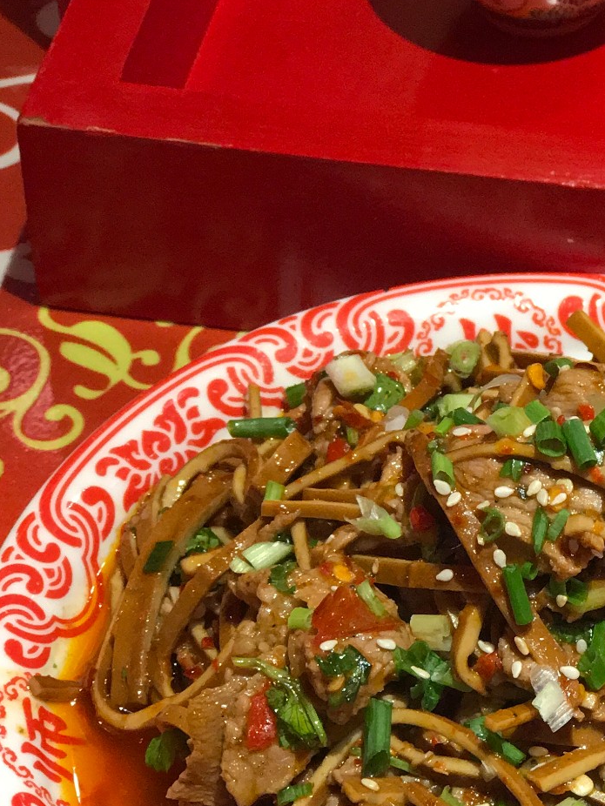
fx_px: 2935
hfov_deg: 11.6
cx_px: 611
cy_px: 513
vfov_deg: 15.6
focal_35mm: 126
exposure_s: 1/50
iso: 160
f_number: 2.8
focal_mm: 6.6
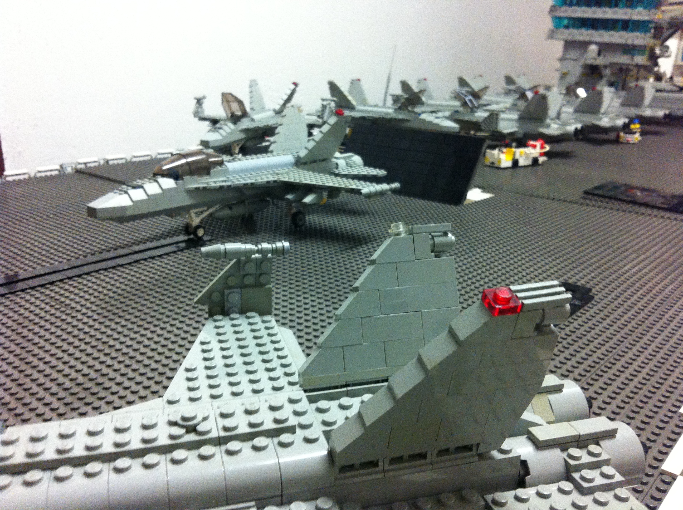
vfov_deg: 40.6
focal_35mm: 35
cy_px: 255
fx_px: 690
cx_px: 342
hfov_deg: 52.7
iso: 250
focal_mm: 3.85
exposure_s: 1/17
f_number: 2.8
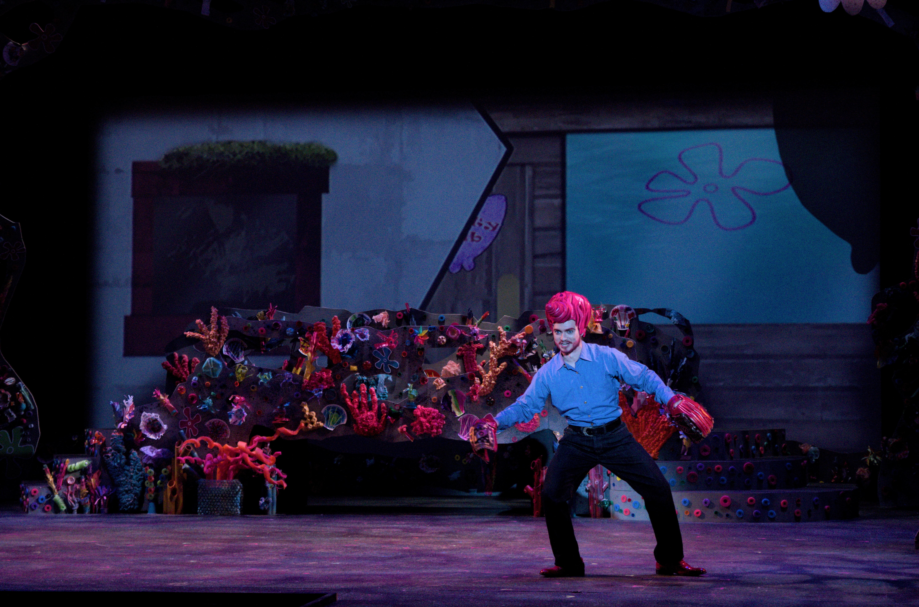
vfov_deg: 16.5
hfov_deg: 24.7
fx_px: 2100
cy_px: 304
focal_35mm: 82
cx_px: 460
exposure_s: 1/160
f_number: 5.6
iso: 3200
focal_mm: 55
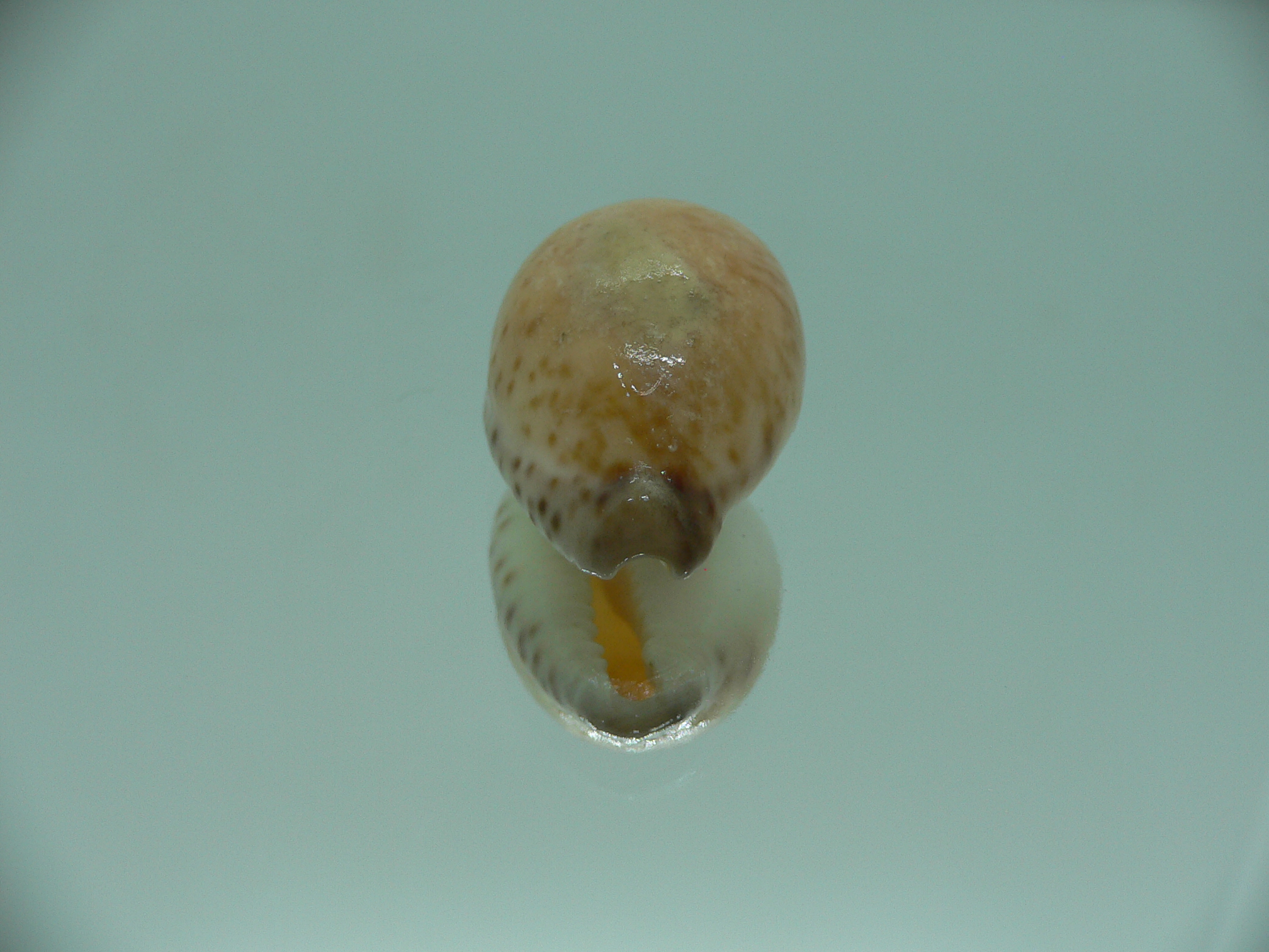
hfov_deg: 52.6
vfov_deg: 40.7
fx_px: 1283
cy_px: 476
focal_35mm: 35
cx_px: 634
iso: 80
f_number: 2.8
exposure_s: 1/80
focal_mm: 4.6
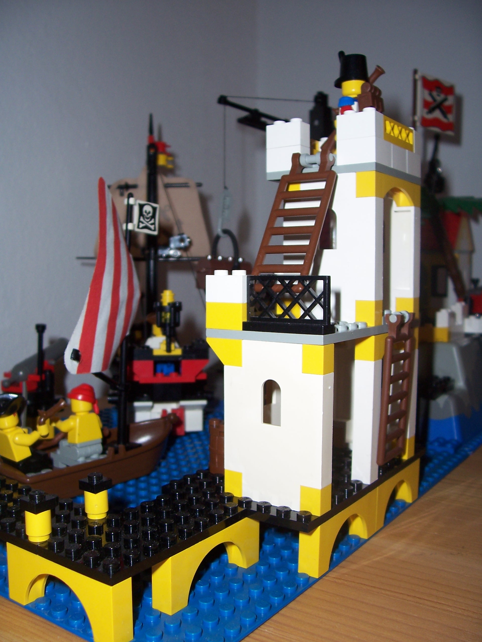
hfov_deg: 41.8
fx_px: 631
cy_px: 321
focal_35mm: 34
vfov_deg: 54.0
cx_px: 241
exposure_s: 1/60
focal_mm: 5.6
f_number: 2.7
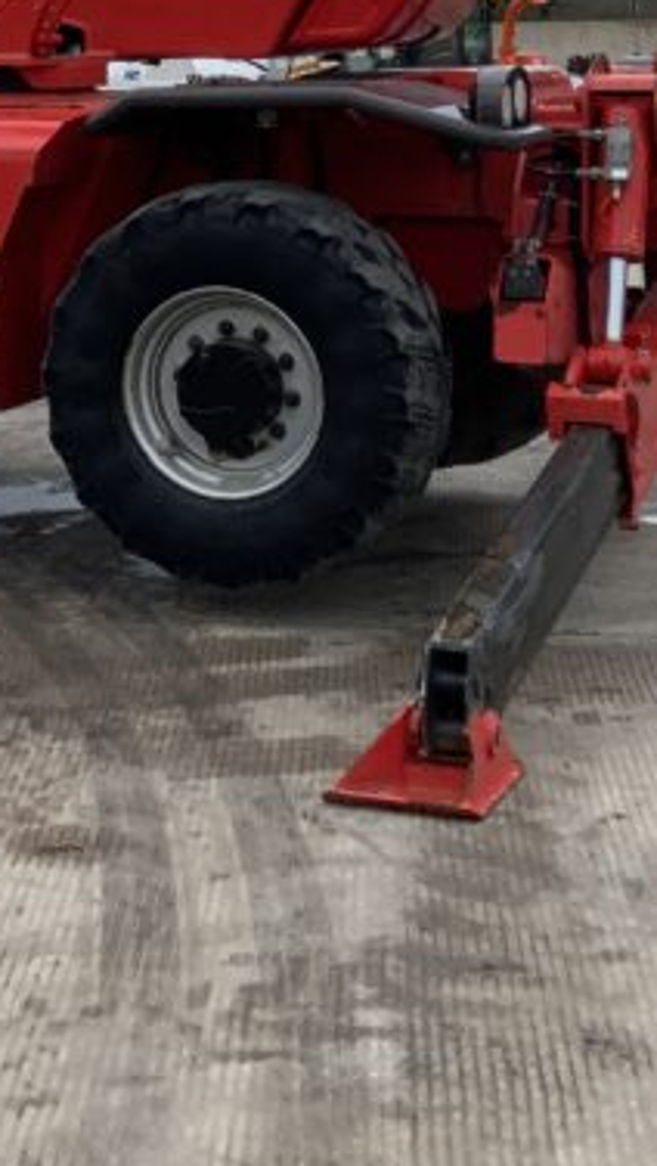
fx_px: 2659
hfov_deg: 13.9
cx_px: 56
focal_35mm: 86
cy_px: 59
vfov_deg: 23.9
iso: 16
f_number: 1.8
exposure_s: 1/593
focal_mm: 3
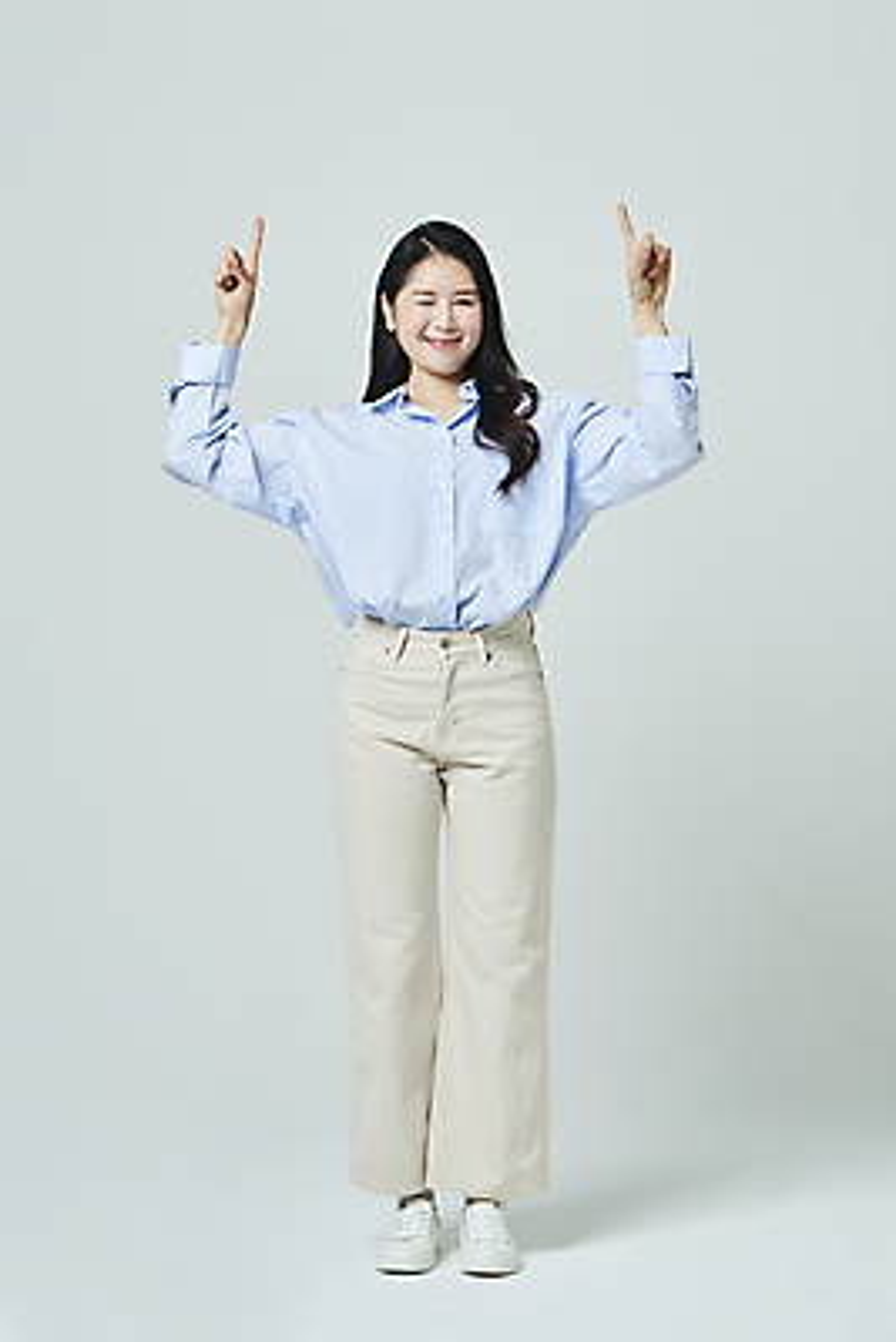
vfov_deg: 28.8
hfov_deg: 19.5
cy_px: 671
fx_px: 2611
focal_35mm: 70
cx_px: 448
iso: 100
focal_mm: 70
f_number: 11
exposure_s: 1/125
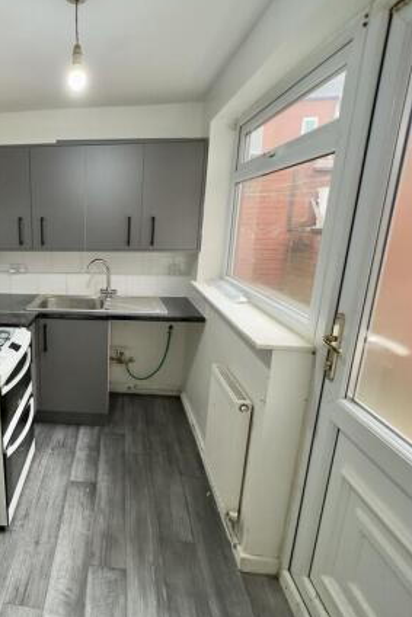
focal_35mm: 20
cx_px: 71
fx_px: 343
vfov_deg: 83.9
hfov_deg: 56.5
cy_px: 302
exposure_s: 1/100
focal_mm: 2.22
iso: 320
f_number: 2.2
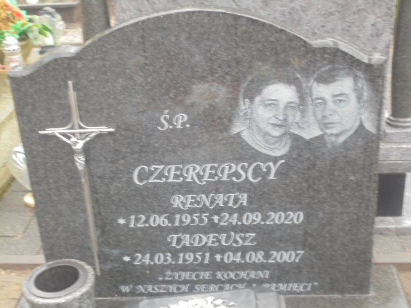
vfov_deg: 29.7
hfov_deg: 38.9
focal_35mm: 49
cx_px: 206
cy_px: 154
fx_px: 582
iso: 400
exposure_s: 1/20
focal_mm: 8.9
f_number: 4.8
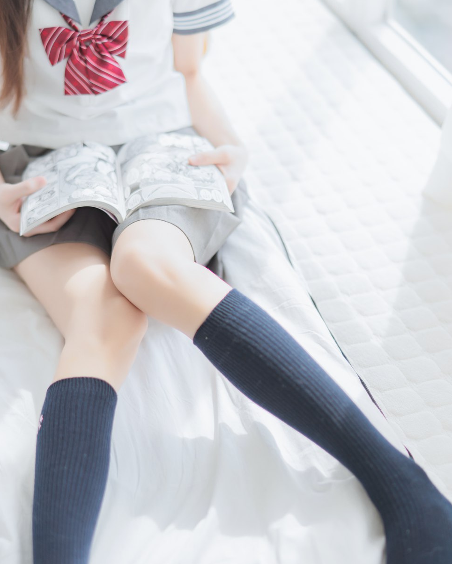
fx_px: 1170
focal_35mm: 70
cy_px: 381
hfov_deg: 21.9
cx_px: 212
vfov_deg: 27.0
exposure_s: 1/1000
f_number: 1.4
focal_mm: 50
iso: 160
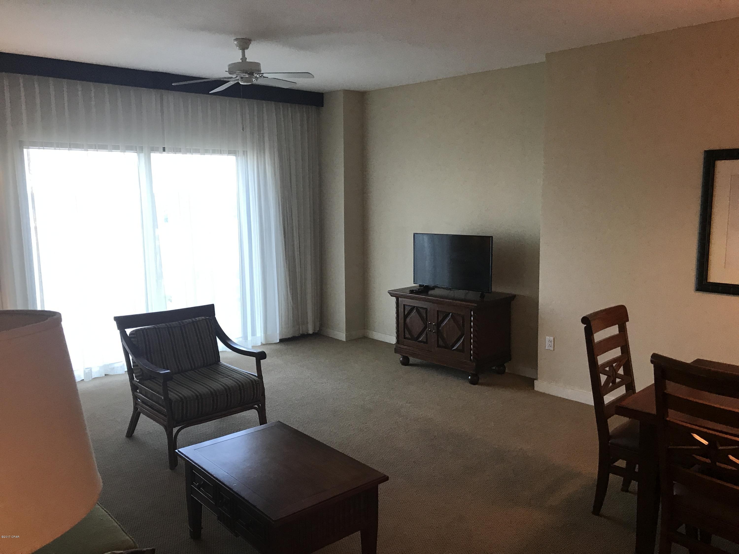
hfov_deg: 63.4
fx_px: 598
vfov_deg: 49.7
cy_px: 277
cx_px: 370
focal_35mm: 28
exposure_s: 1/30
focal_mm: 3.99
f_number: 1.8
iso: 32
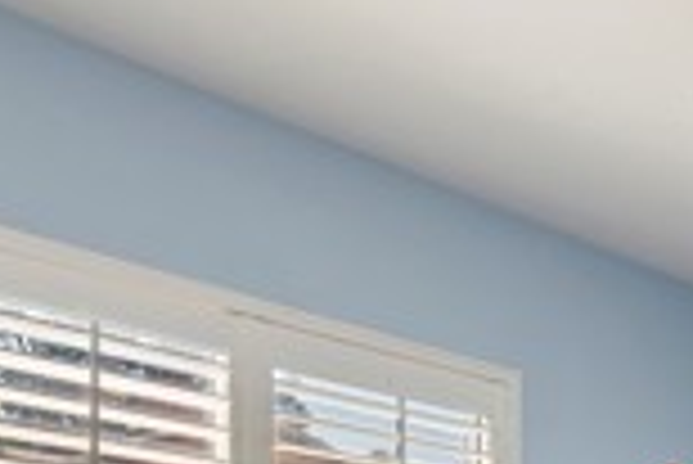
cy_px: 761
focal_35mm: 58
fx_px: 1118
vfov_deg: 19.4
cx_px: 918
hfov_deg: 28.0
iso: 500
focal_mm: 14
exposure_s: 1/25
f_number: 10
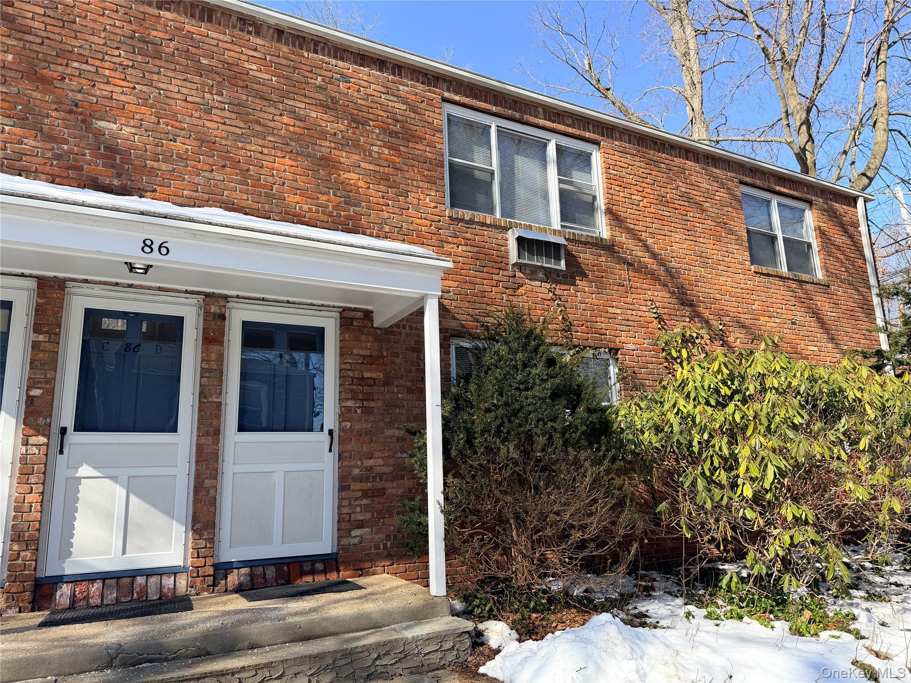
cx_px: 456
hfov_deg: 71.6
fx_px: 632
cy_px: 342
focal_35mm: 24
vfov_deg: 56.8
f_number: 1.78
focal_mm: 6.76
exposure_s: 1/1770
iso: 80
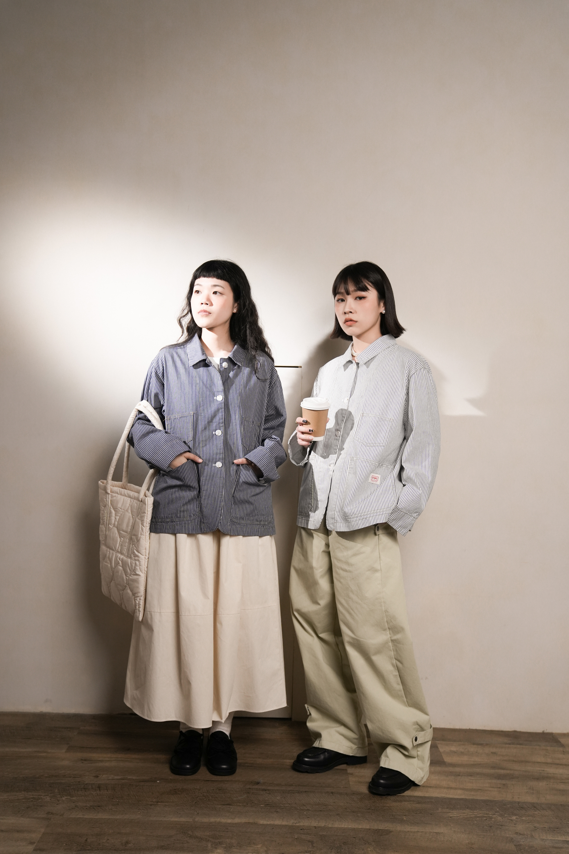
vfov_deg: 50.7
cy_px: 427
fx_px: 901
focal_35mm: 38
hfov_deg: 35.1
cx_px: 284
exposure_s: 1/320
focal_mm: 38
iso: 800
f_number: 2.8
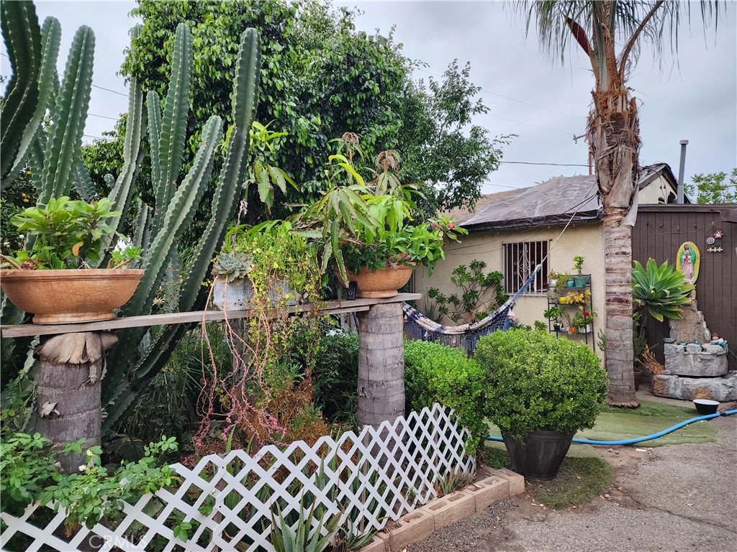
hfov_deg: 73.9
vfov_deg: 58.9
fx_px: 490
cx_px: 368
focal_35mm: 23
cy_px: 276
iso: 200
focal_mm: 6.4
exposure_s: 1/180
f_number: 1.8
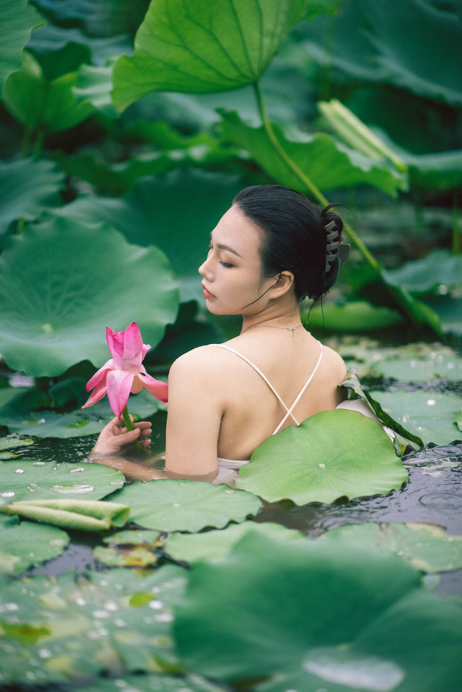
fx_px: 1635
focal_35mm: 85
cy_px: 346
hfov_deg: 16.1
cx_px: 231
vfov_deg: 23.9
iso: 320
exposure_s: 1/400
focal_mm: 85
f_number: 1.4
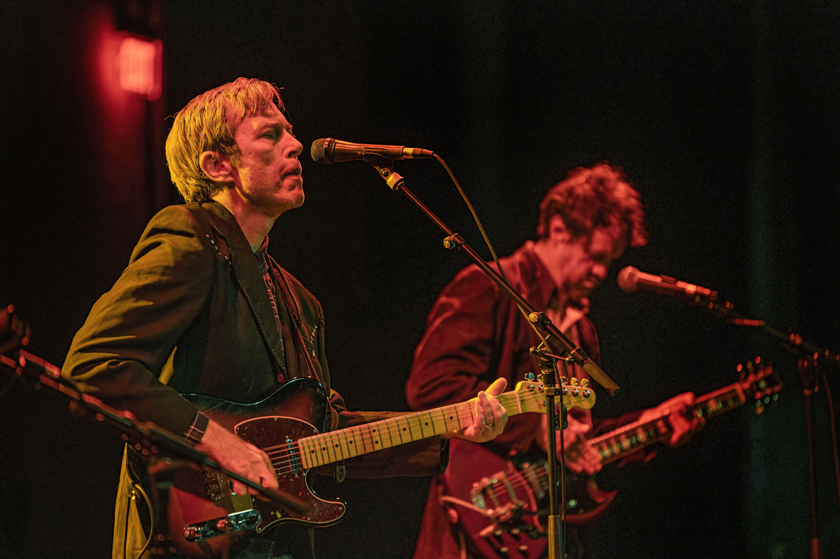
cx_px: 420
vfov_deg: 6.9
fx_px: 4663
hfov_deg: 10.3
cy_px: 280
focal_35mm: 200
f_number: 2.8
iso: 2500
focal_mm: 200
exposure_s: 1/160
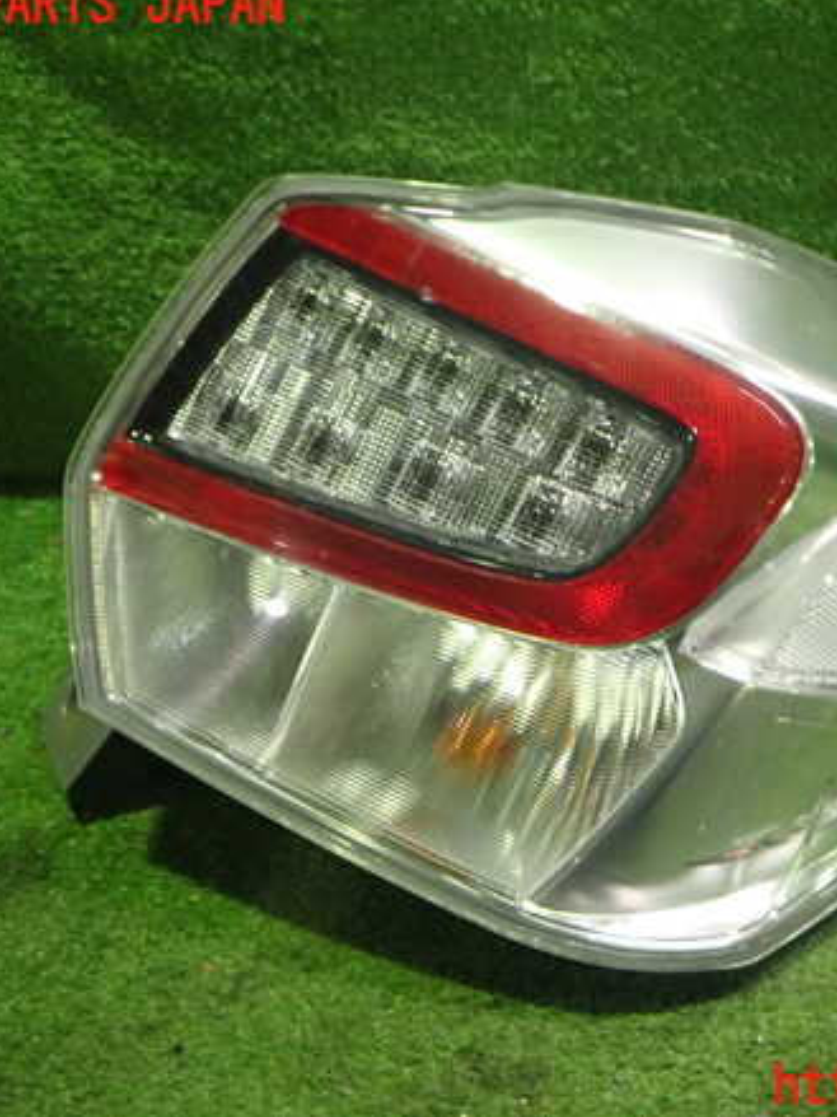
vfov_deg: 45.8
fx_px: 1322
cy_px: 547
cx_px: 585
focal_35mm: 41
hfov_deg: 34.7
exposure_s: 1/30
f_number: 2.3
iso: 640
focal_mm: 5.4
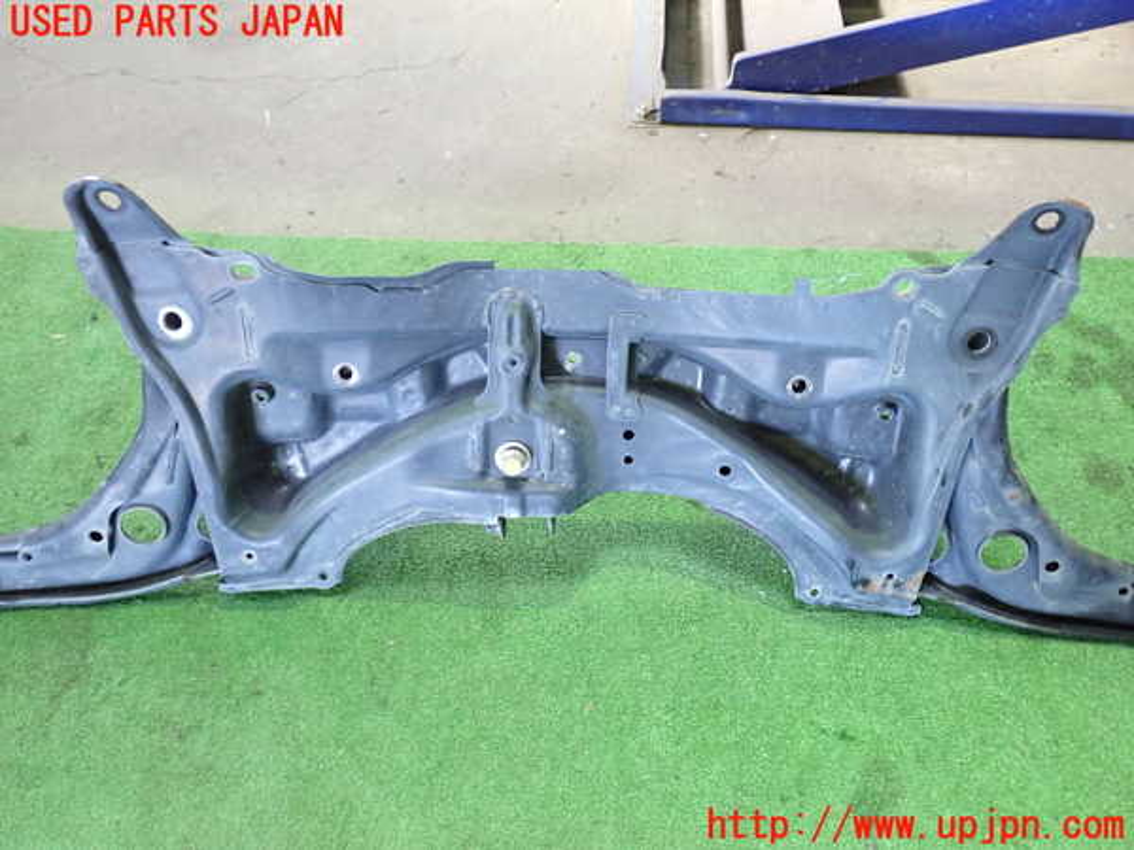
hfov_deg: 60.0
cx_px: 567
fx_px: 983
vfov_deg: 46.8
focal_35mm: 30
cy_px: 425
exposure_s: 1/30
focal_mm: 5.4
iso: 640
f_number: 2.3
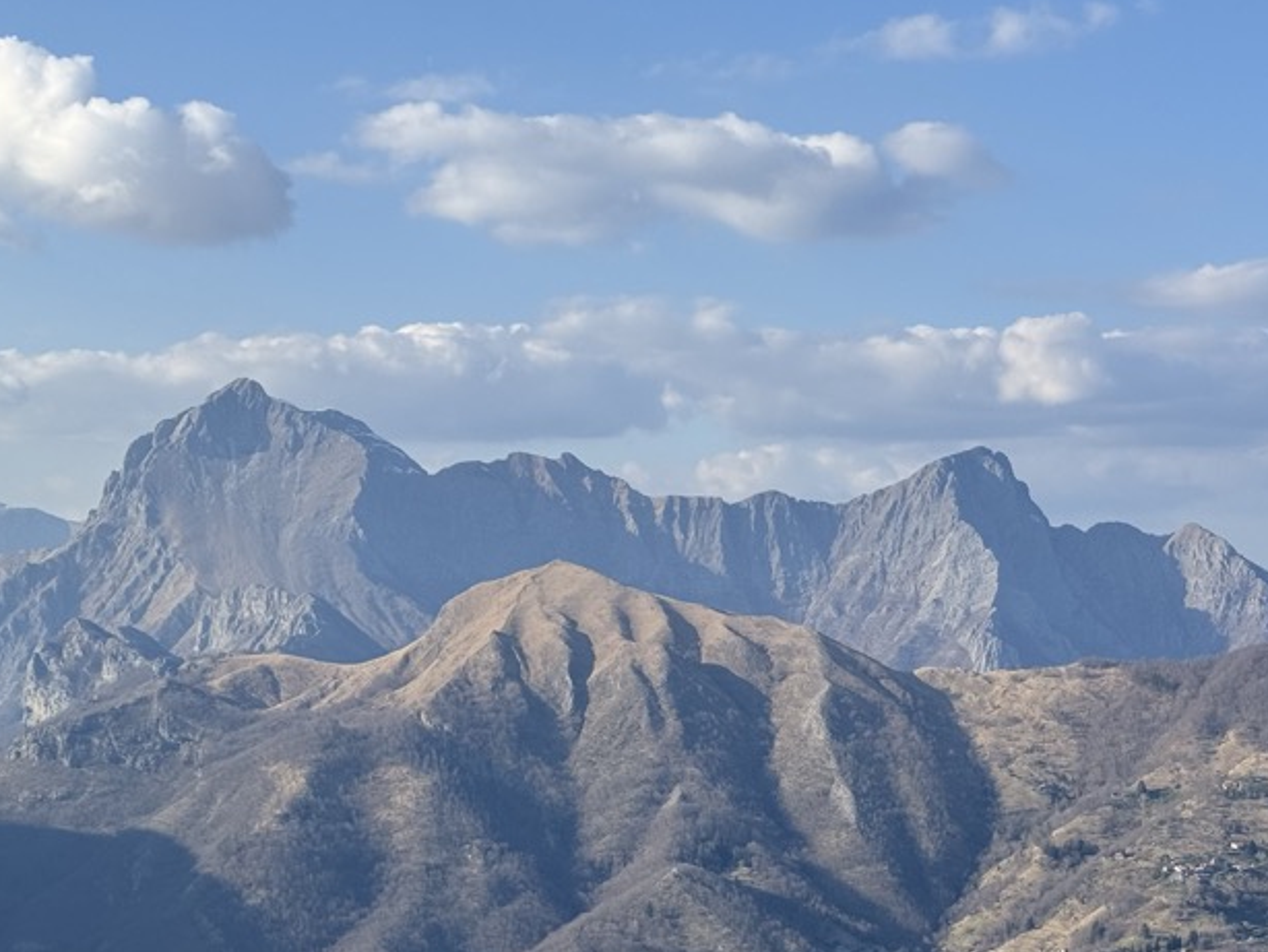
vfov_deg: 18.3
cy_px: 774
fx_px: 2932
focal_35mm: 80
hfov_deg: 24.4
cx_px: 719
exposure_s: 1/3257
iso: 64
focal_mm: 6.76
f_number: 1.78
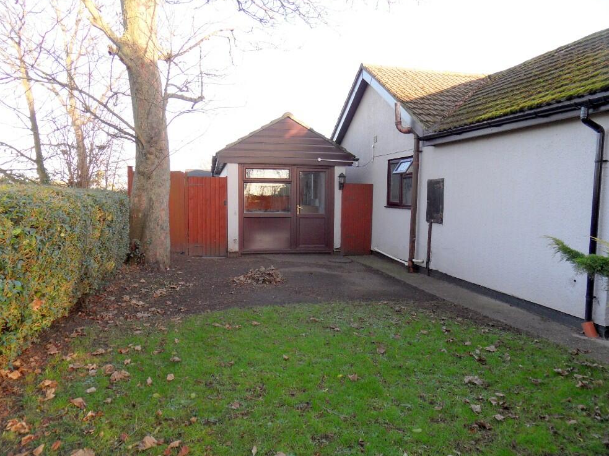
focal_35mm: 25
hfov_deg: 69.4
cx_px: 304
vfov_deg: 54.9
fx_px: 440
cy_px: 228
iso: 80
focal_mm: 3.9
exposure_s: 1/125
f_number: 3.2
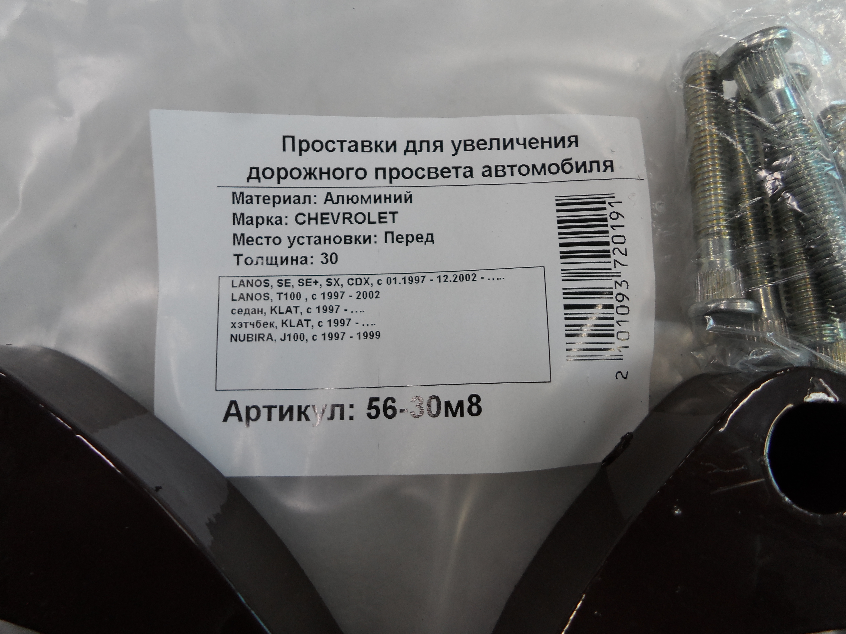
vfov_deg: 54.9
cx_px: 423
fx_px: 611
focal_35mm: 25
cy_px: 317
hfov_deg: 69.4
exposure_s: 1/45
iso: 80
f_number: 2.5
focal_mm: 4.5
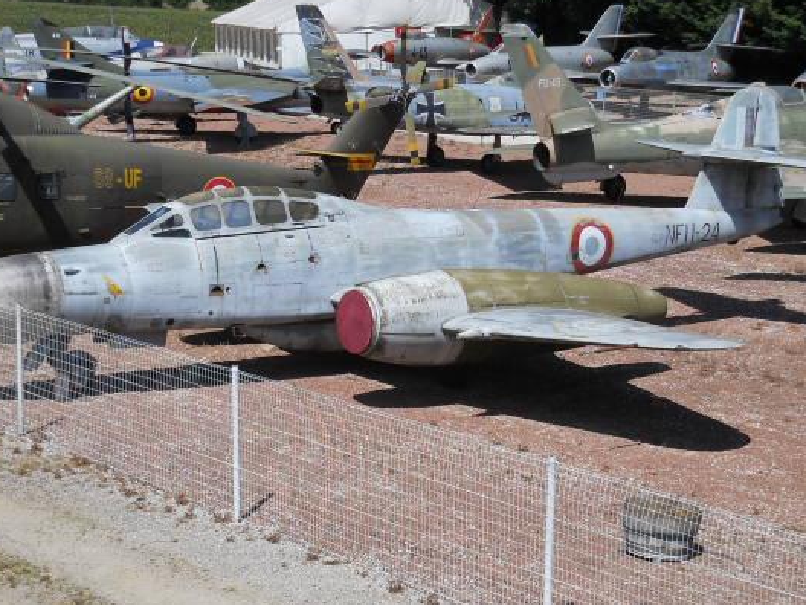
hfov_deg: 24.4
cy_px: 321
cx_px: 394
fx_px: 1863
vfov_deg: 18.4
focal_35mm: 80
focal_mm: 10.84
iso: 80
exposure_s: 1/320
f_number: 7.1
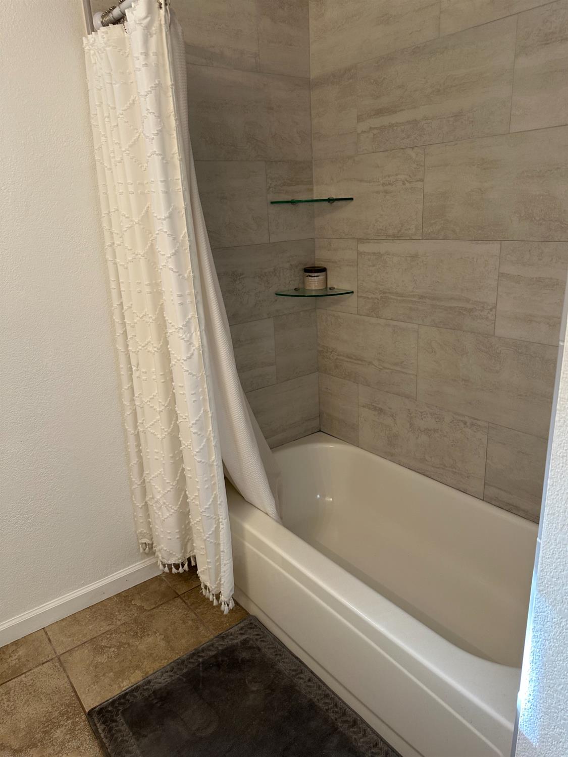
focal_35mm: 24
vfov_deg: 71.6
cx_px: 284
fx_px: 525
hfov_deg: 56.8
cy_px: 378
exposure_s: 1/60
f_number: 1.78
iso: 125
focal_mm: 6.86
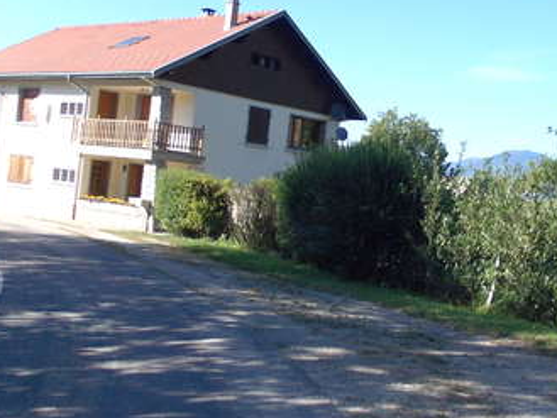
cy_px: 168
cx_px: 379
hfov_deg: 37.0
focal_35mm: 51
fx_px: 821
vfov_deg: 28.5
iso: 80
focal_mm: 4
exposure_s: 1/250
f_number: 5.4
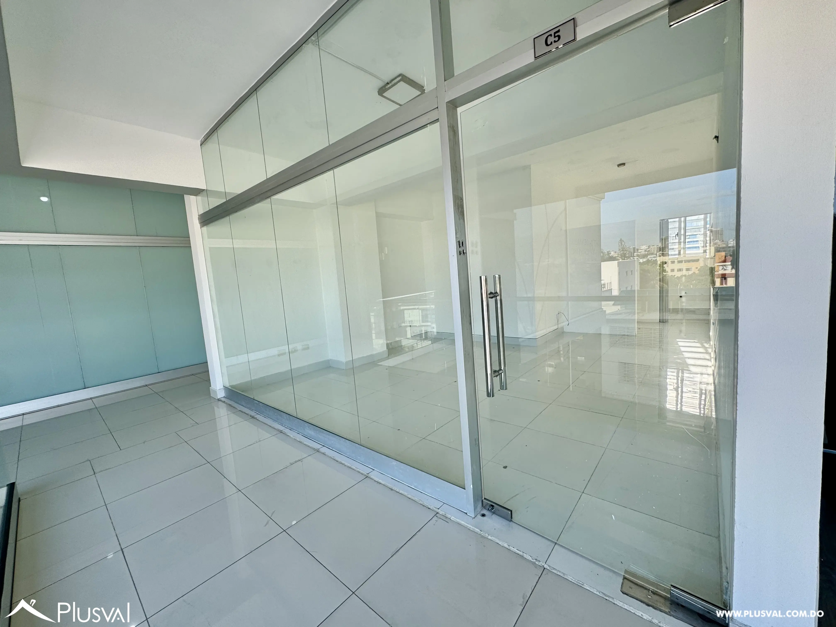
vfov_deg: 85.7
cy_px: 314
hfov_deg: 102.1
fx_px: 338
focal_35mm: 14
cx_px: 418
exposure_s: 1/289
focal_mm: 2.22
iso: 40
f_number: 2.2
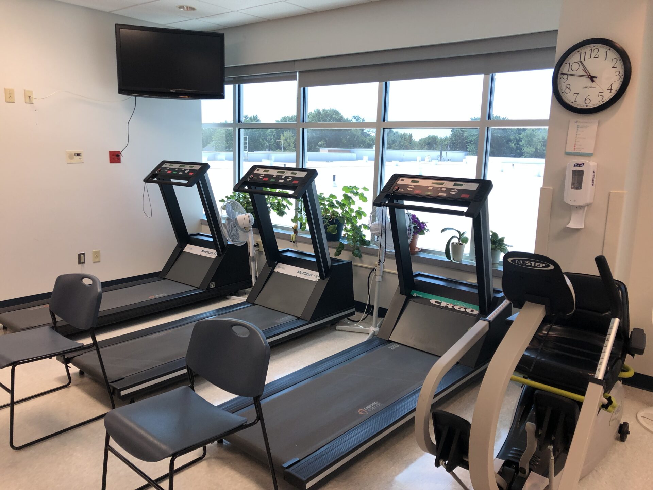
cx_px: 326
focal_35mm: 28
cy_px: 245
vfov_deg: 49.7
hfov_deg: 63.4
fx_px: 528
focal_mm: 3.99
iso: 20
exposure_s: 1/40
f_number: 1.8
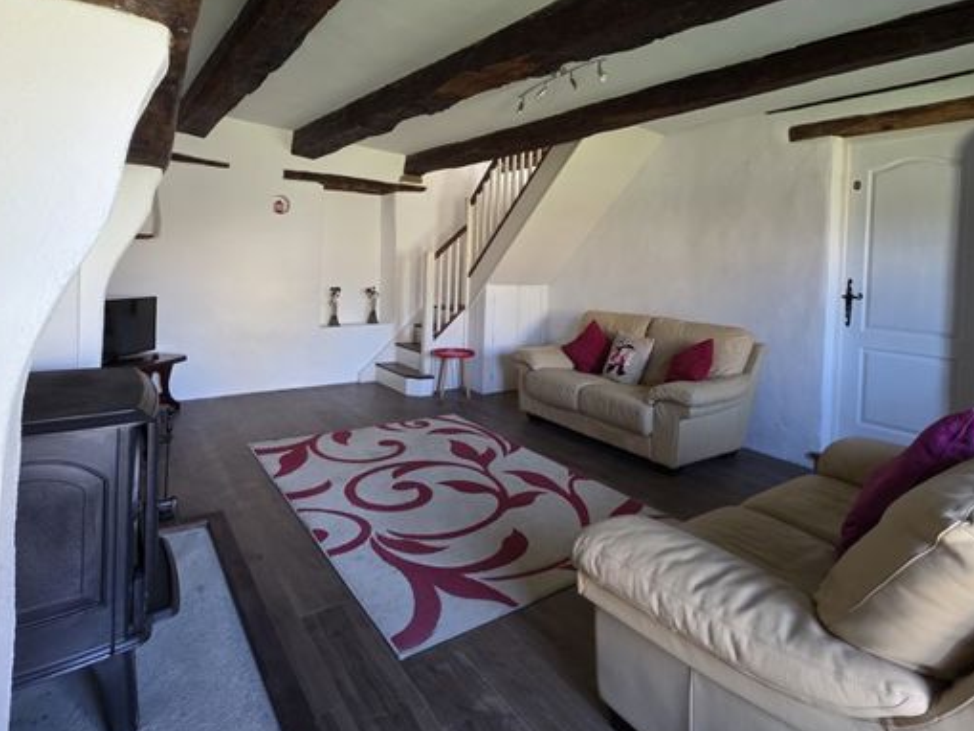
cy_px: 278
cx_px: 497
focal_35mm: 18
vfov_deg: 70.6
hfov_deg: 87.7
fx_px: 507
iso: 160
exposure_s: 1/50
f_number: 1.9
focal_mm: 2.2
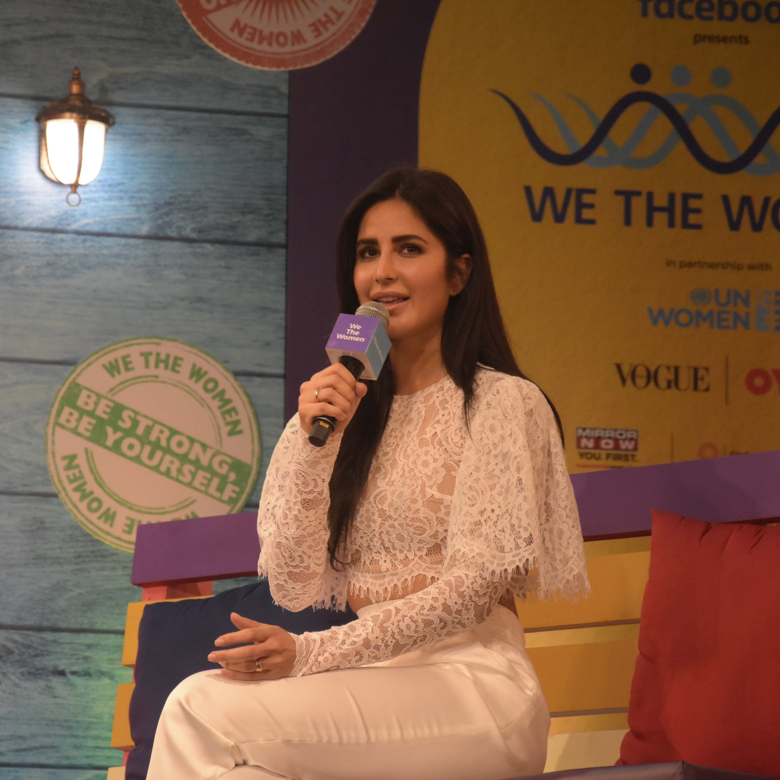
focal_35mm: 202
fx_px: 5140
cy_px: 391
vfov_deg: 8.7
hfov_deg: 8.7
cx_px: 321
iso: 2000
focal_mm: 105
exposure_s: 1/250
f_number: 5.6
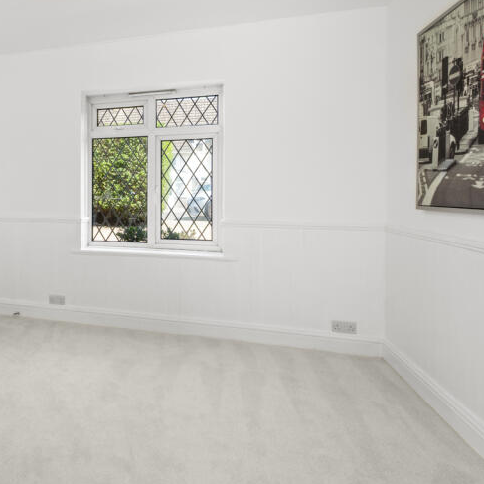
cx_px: 66
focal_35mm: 25
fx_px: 395
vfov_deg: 62.3
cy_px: 189
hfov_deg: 56.0
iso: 200
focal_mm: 14
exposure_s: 1/5
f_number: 16
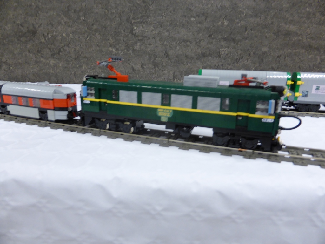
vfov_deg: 56.8
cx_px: 162
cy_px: 122
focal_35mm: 24
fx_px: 225
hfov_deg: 71.6
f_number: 3.3
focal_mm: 4.3
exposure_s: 1/8
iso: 200
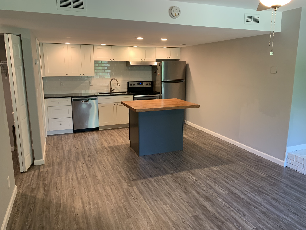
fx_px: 230
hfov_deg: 67.3
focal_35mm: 26
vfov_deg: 53.1
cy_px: 115
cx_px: 153
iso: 160
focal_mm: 4.25
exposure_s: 1/60
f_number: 1.8
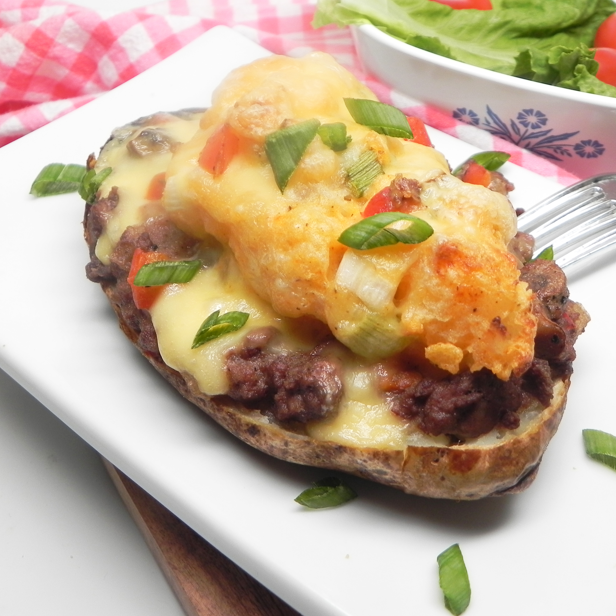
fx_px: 825
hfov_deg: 40.9
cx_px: 314
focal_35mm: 41
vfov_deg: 40.9
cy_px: 293
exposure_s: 1/35.4
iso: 160
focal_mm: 5.9
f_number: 2.8
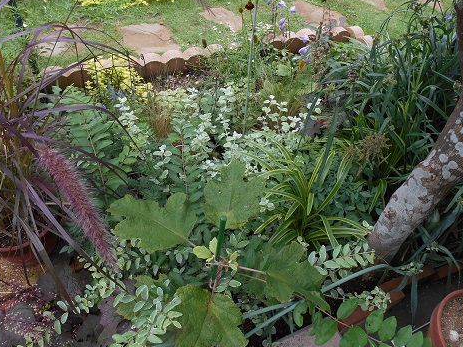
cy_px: 158
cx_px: 233
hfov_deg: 61.7
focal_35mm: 29
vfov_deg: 48.1
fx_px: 388
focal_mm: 4.7
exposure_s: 1/30
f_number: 3.4
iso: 80
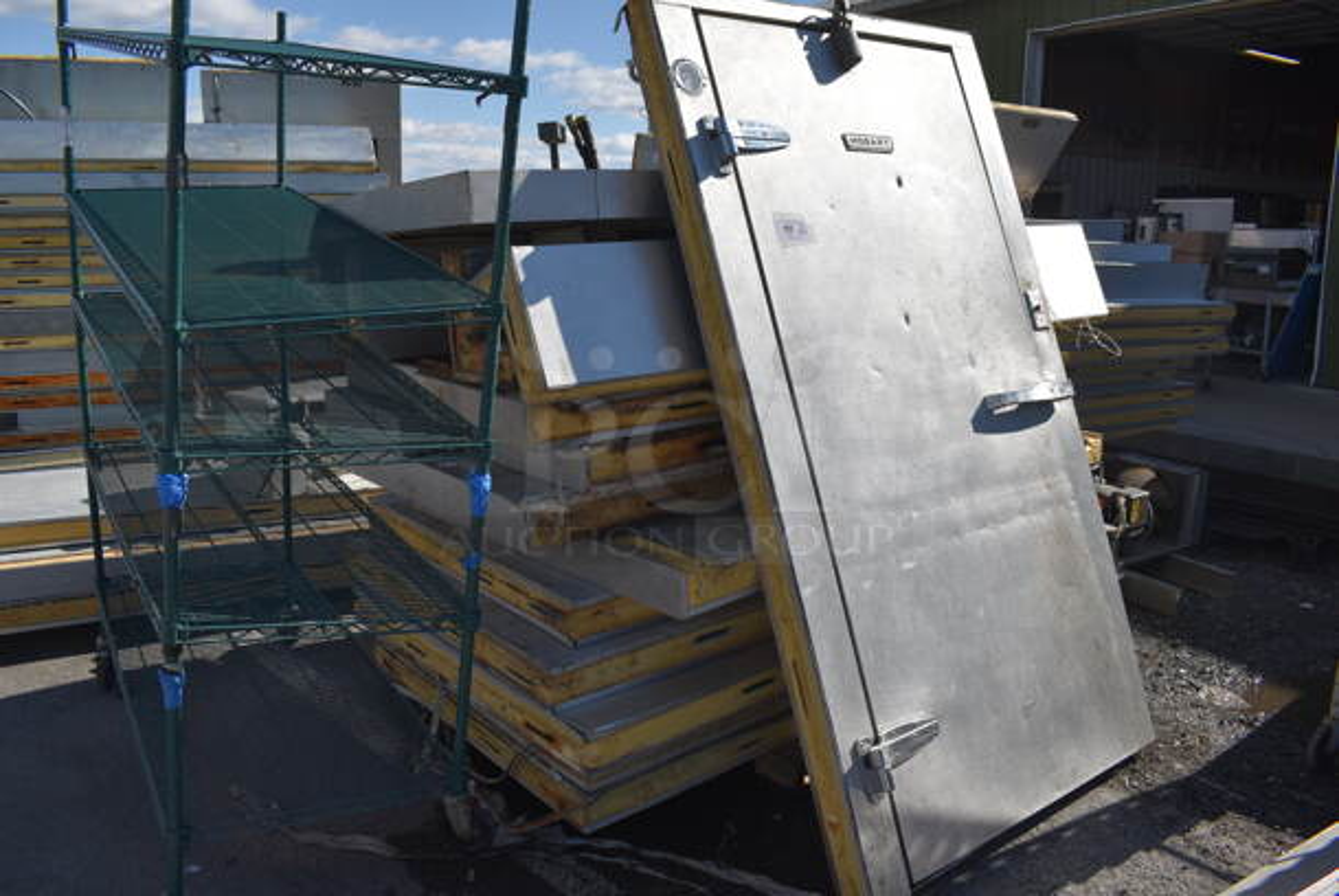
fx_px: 1005
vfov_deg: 48.0
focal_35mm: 27
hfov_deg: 67.3
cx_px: 670
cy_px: 448
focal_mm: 18
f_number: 9
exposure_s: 1/640
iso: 200
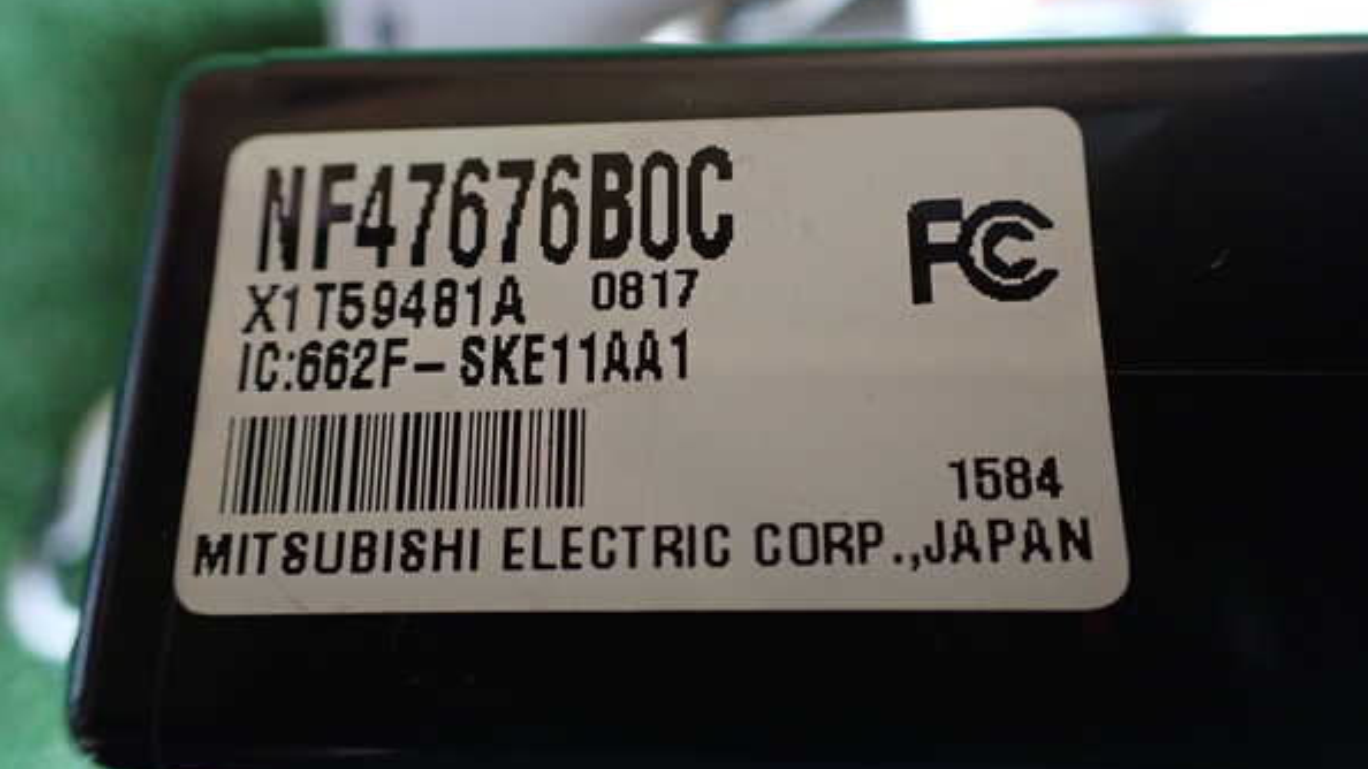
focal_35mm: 33
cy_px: 341
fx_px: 1197
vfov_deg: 35.6
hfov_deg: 59.5
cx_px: 686
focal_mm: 5.4
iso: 800
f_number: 2.3
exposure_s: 1/30
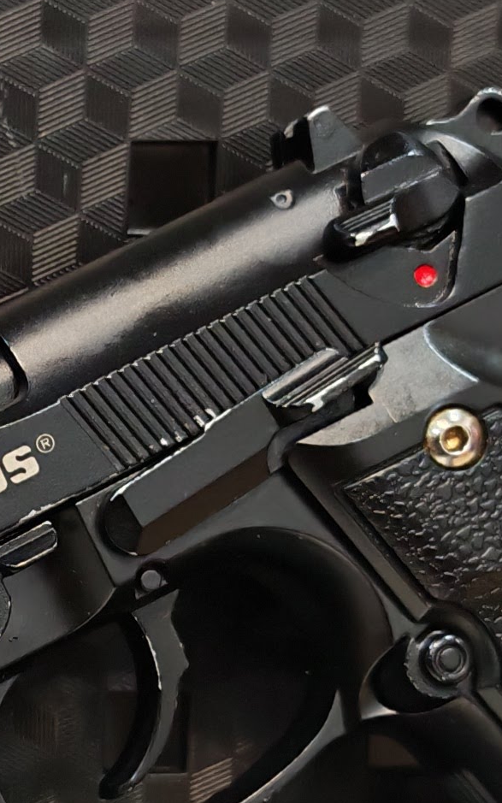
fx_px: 2429
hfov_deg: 11.0
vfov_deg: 18.6
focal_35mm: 111
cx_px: -418
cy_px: 663
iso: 250
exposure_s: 1/50
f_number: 2
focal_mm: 6.83
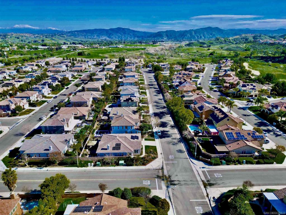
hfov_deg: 71.6
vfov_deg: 56.8
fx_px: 198
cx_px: 143
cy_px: 108
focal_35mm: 24
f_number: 1.7
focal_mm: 6.72
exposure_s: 1/2500
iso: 130
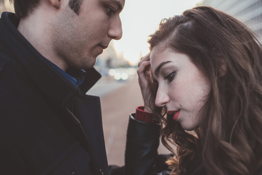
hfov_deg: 54.4
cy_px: 88
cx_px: 131
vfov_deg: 37.9
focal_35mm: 35
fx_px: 255
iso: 500
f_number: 2.8
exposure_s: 1/320
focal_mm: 35
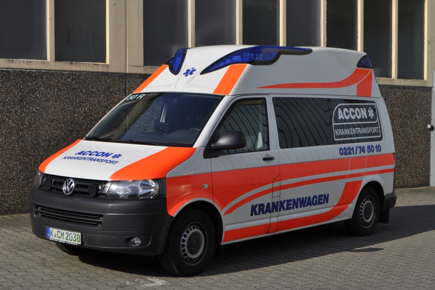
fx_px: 689
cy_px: 145
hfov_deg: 35.1
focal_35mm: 57
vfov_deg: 23.8
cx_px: 218
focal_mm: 38
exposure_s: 1/500
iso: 200
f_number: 11
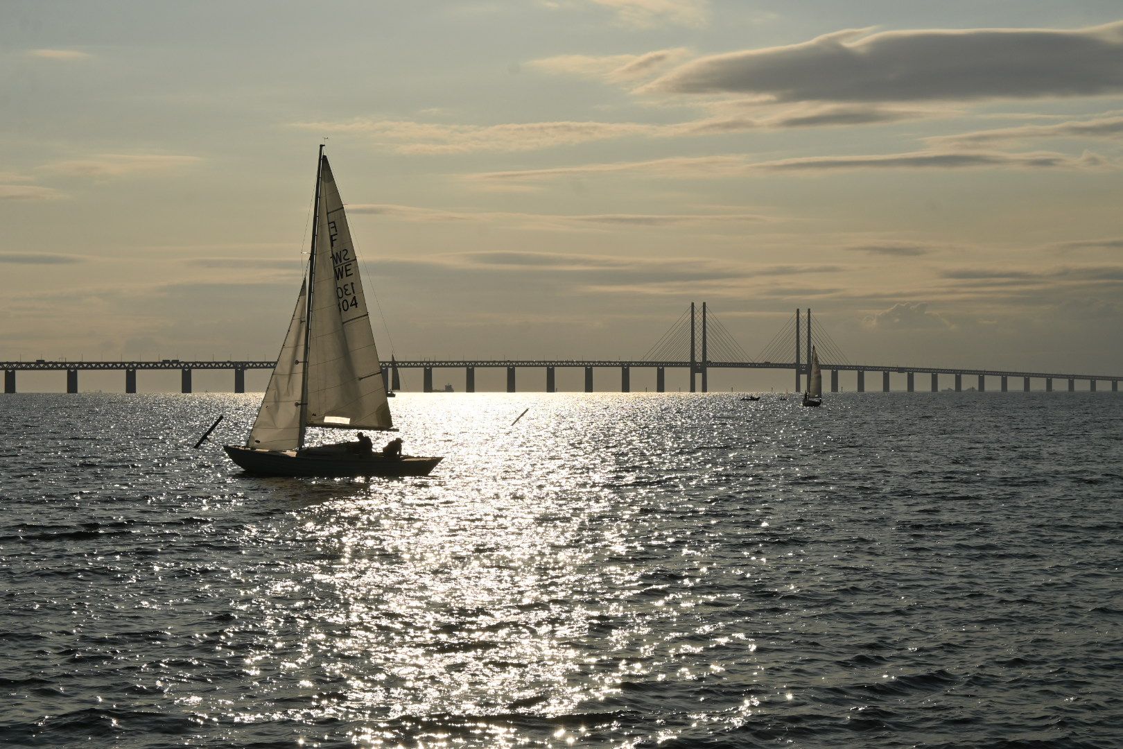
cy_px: 374
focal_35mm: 72
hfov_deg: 28.1
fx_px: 2246
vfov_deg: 18.9
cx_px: 562
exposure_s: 1/2500
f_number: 10
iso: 100
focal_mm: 48
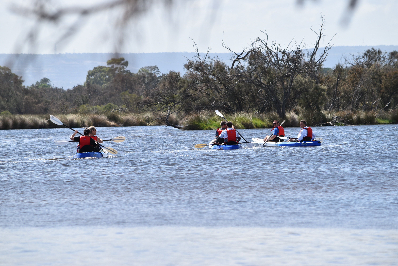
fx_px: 3236
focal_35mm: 292
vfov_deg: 4.7
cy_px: 133
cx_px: 199
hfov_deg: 7.0
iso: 200
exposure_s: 1/800
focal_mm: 195
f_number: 7.1
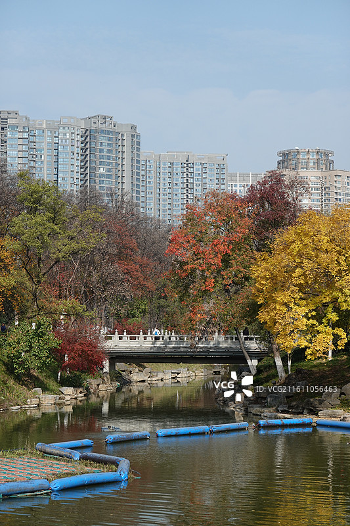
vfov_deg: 22.4
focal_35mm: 91
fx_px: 1328
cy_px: 263
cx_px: 175
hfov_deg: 15.0
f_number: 4.5
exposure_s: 1/1000
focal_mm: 33.33
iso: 125
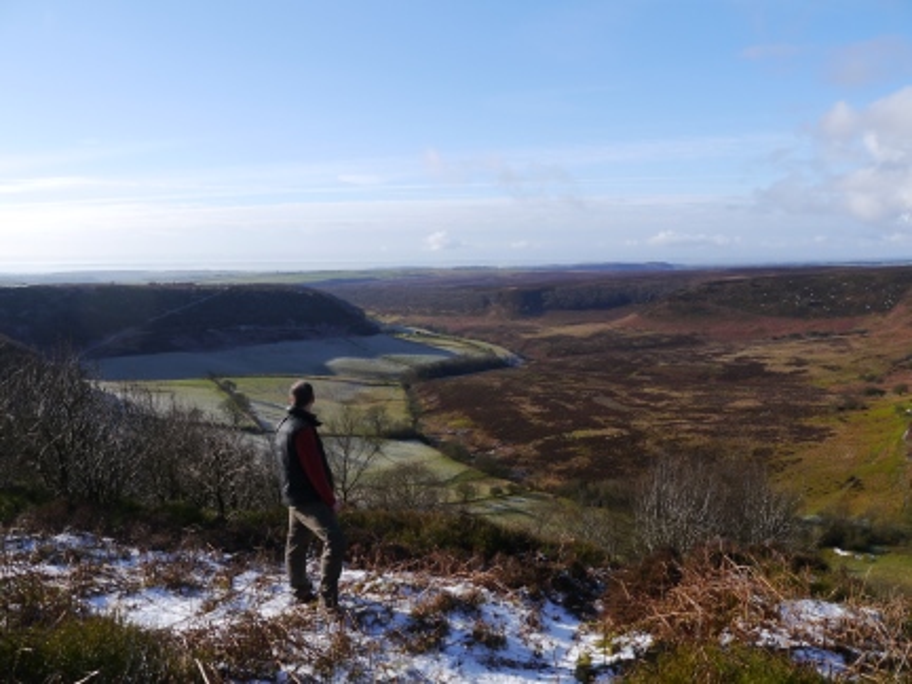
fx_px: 738
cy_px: 342
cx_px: 456
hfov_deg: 63.4
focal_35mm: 28
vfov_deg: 49.7
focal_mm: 14
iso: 160
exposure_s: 1/400
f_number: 7.1
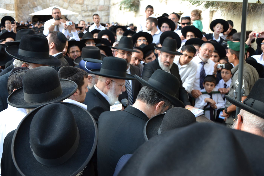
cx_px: 132
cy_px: 88
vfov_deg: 28.1
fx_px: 352
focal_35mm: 48
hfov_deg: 41.1
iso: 400
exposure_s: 1/80
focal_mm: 32
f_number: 5
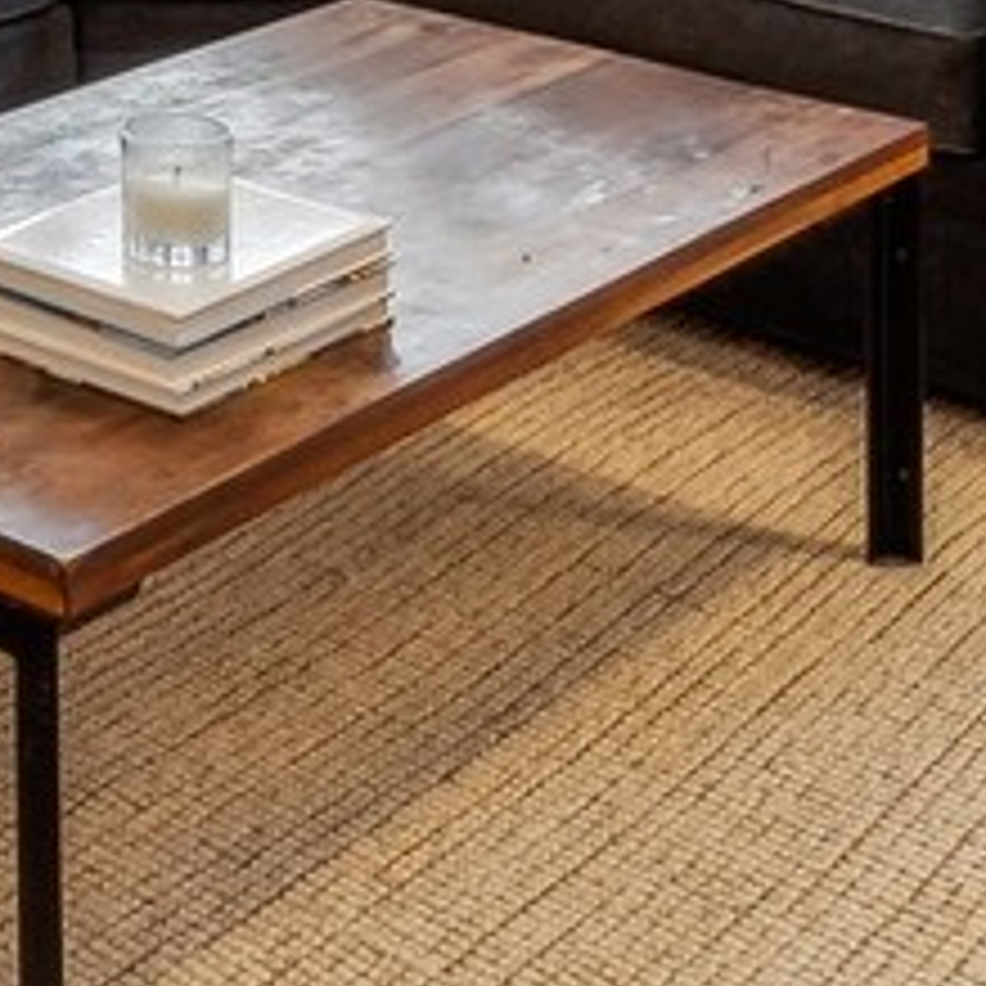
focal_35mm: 88
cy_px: -779
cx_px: -225
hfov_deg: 18.6
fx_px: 2836
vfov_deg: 16.5
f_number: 10
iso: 100
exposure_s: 1/10
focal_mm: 14
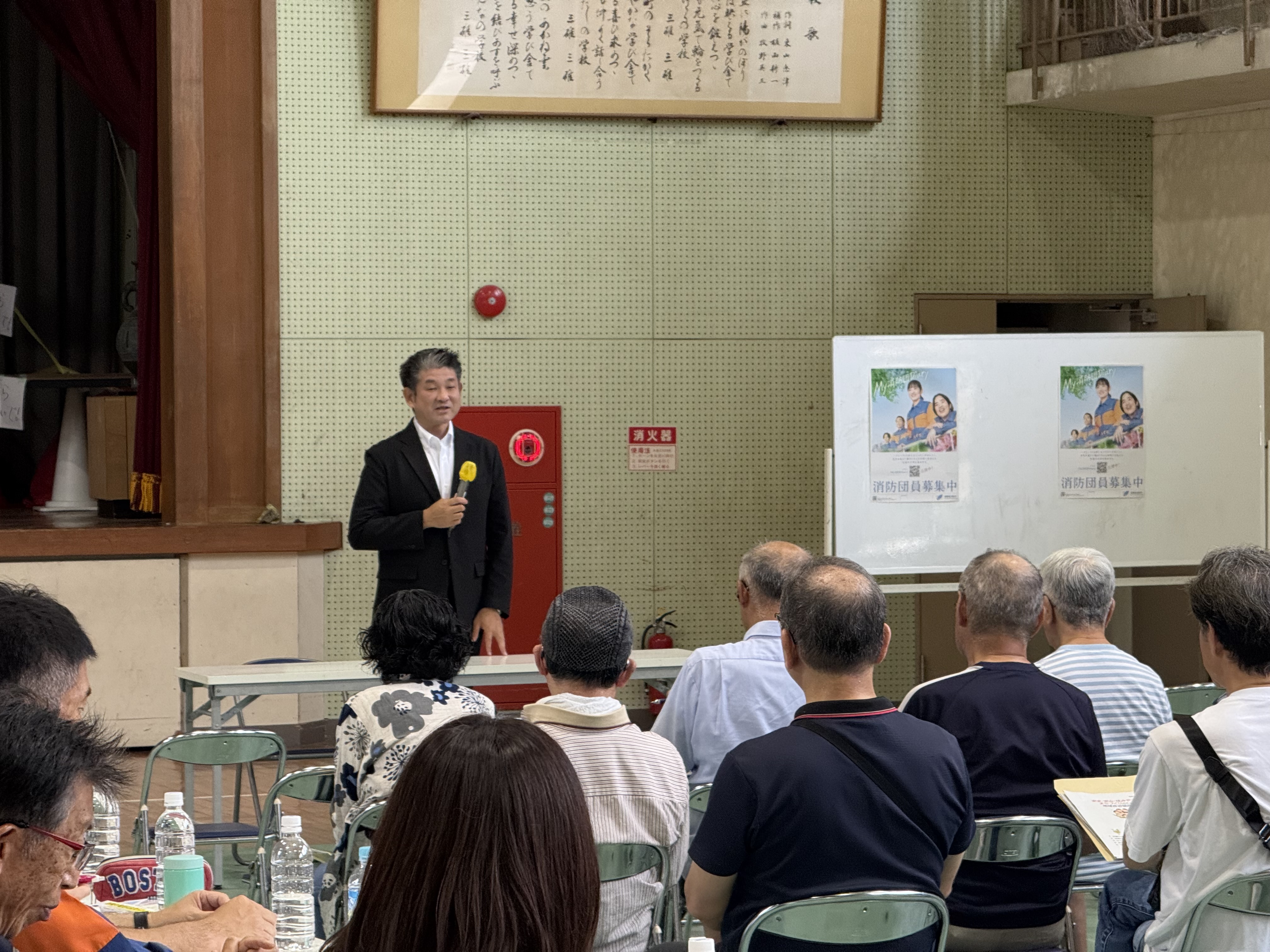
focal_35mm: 120
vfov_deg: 12.3
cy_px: 476
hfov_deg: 16.4
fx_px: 4403
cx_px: 635
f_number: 2.8
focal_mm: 15.66
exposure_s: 1/60
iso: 320
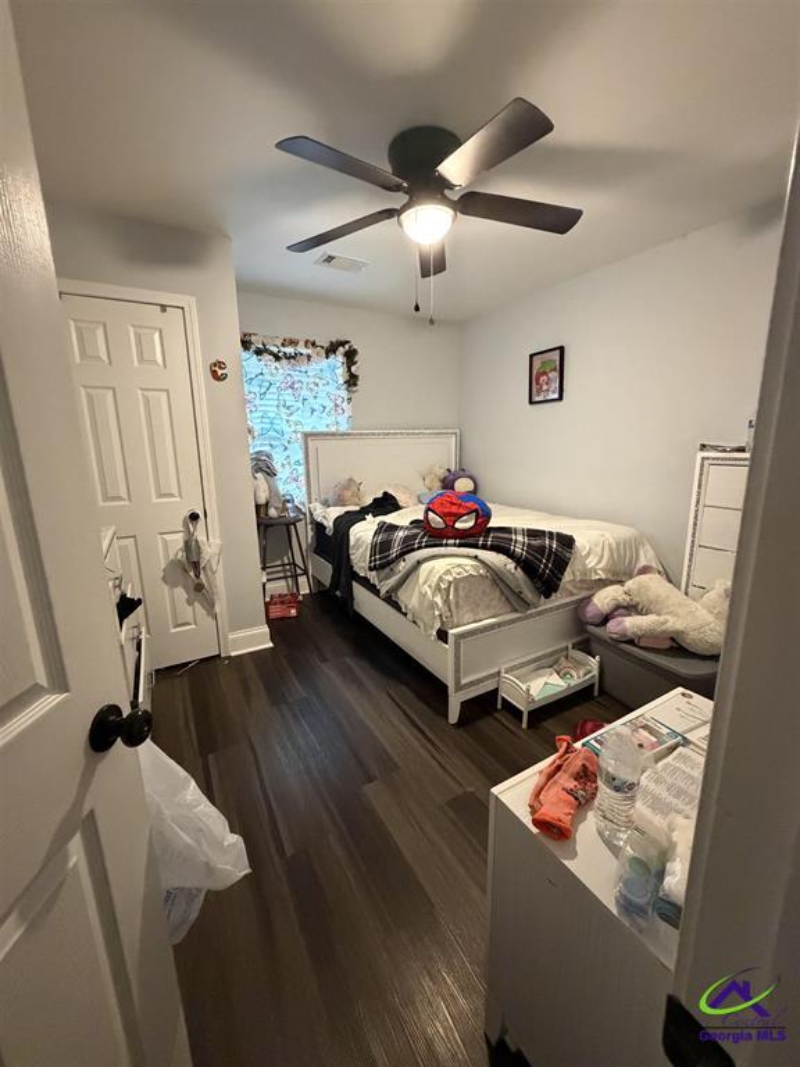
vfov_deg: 102.1
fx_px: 431
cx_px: 400
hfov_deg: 85.7
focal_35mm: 14
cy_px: 534
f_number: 2.2
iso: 1250
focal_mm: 2.22
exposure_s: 1/60
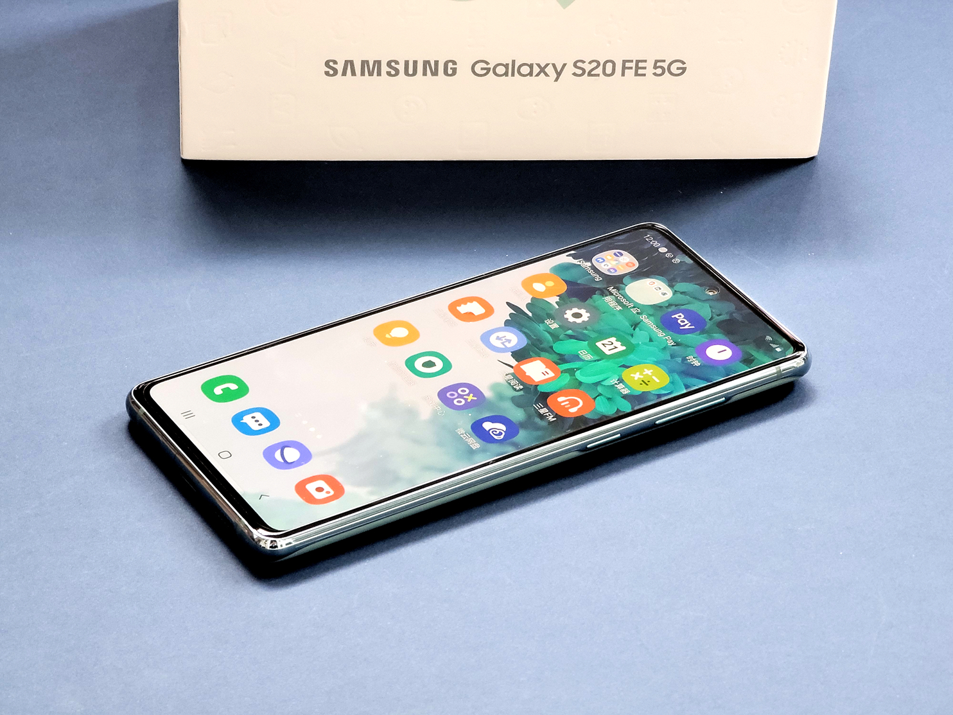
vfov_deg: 12.0
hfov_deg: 16.0
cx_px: 476
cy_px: 358
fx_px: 3386
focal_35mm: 123
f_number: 3
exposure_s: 1/50
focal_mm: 14.2
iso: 640
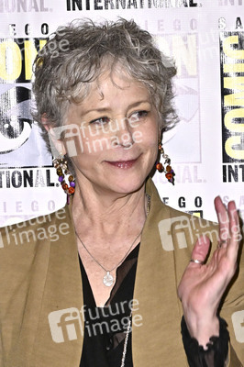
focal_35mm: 68
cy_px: 184
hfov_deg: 20.0
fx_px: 692
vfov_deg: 29.7
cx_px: 122
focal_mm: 68
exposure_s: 1/320
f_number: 4.5
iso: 1600
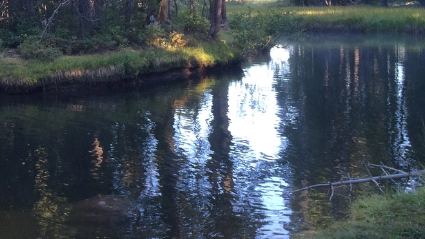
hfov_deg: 28.8
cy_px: 30
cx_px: 8
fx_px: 778
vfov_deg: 17.3
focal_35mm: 69
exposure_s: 1/60
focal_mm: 4.15
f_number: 2.2
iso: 40
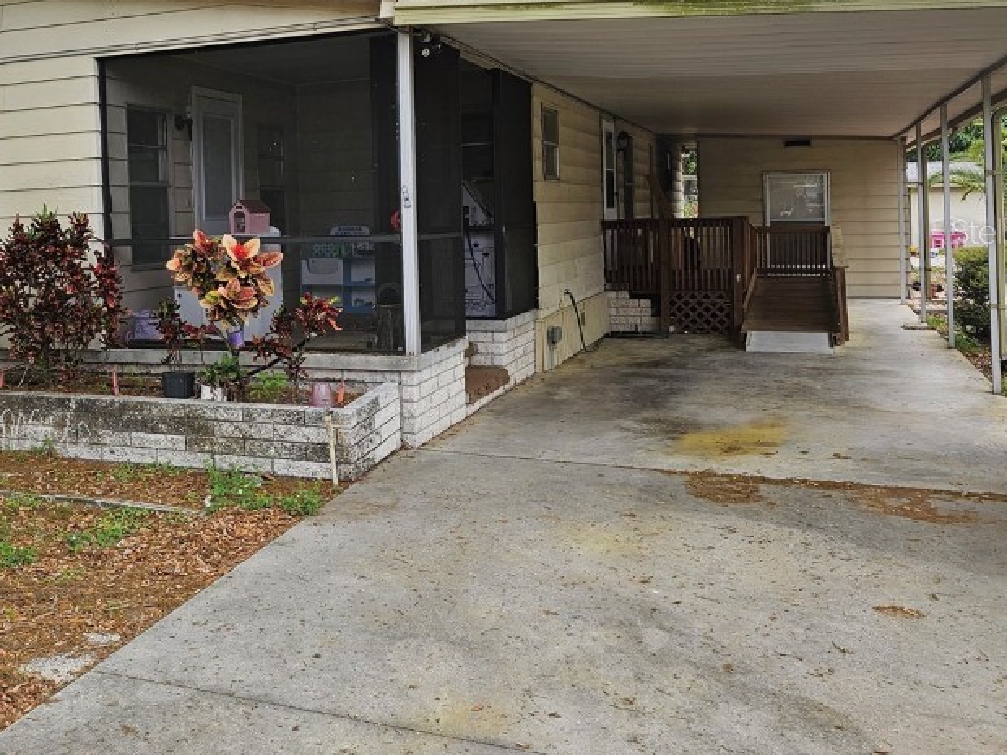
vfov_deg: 37.2
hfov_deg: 47.5
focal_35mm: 38
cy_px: 231
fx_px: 1105
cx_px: 273
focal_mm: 6.3
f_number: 1.7
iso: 32
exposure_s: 1/180
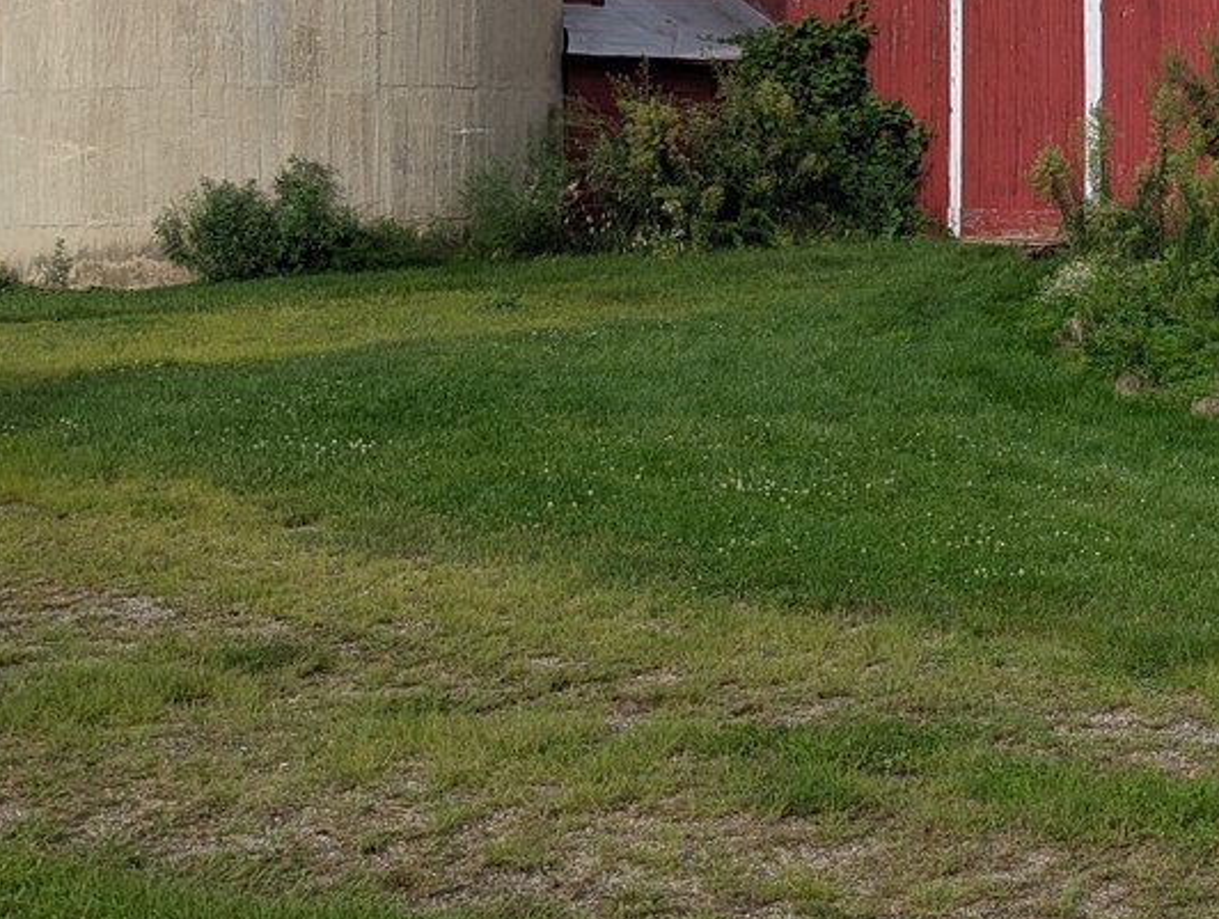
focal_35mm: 68
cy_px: 81
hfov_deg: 25.0
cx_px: 1559
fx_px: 2399
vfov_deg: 21.2
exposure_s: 1/1664
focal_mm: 6.81
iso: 44
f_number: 1.85
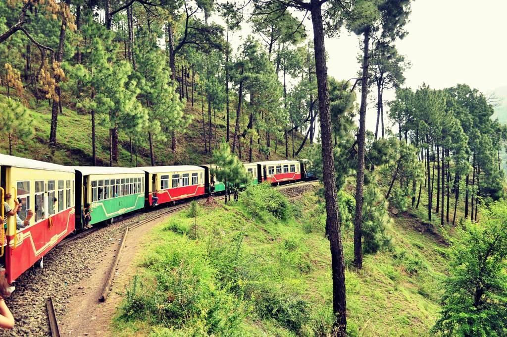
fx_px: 380
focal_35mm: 27
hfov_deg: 67.4
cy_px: 168
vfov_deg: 47.8
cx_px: 254
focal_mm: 18
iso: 250
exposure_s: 1/125
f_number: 4
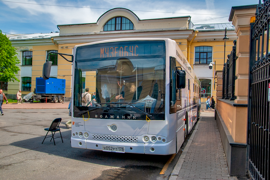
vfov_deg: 40.0
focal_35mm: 33
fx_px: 247
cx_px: 135
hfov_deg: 57.2
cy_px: 90
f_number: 7.1
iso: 160
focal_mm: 22
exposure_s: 1/500
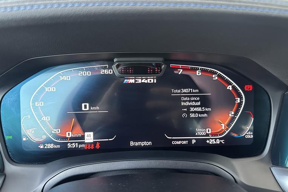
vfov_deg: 49.6
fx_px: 208
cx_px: 142
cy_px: 97
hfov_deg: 69.4
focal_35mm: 26
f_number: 1.78
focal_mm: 6.86
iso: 500
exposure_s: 1/60
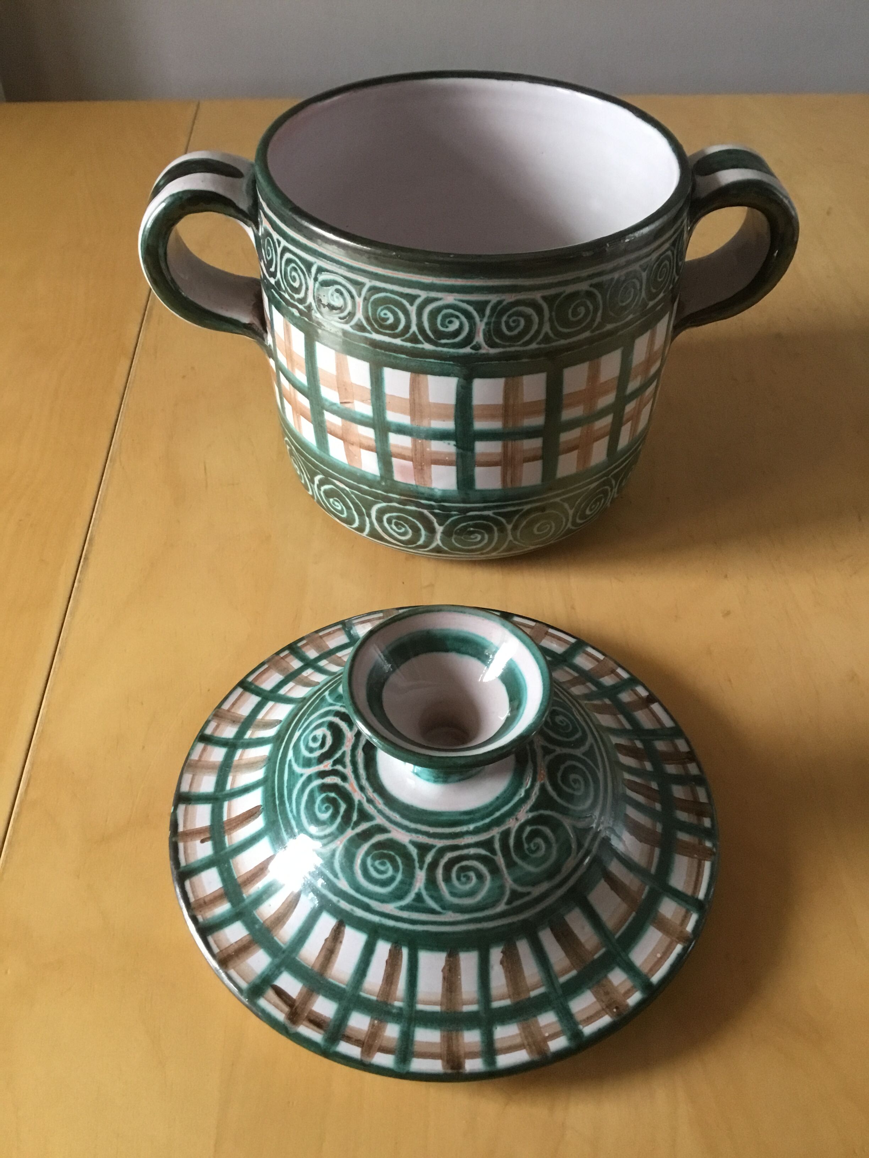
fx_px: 1038
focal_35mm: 31
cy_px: 579
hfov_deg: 45.4
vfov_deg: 58.4
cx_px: 434
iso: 160
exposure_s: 1/33
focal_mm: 3.3
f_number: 2.4
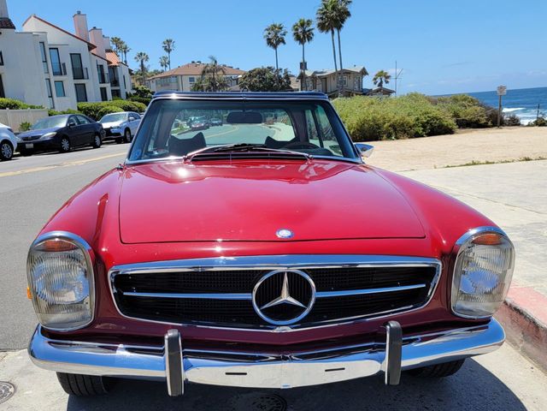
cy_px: 206
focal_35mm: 24
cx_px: 274
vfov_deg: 56.8
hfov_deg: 71.6
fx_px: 379
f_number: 1.8
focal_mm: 6.7
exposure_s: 1/1000
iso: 16
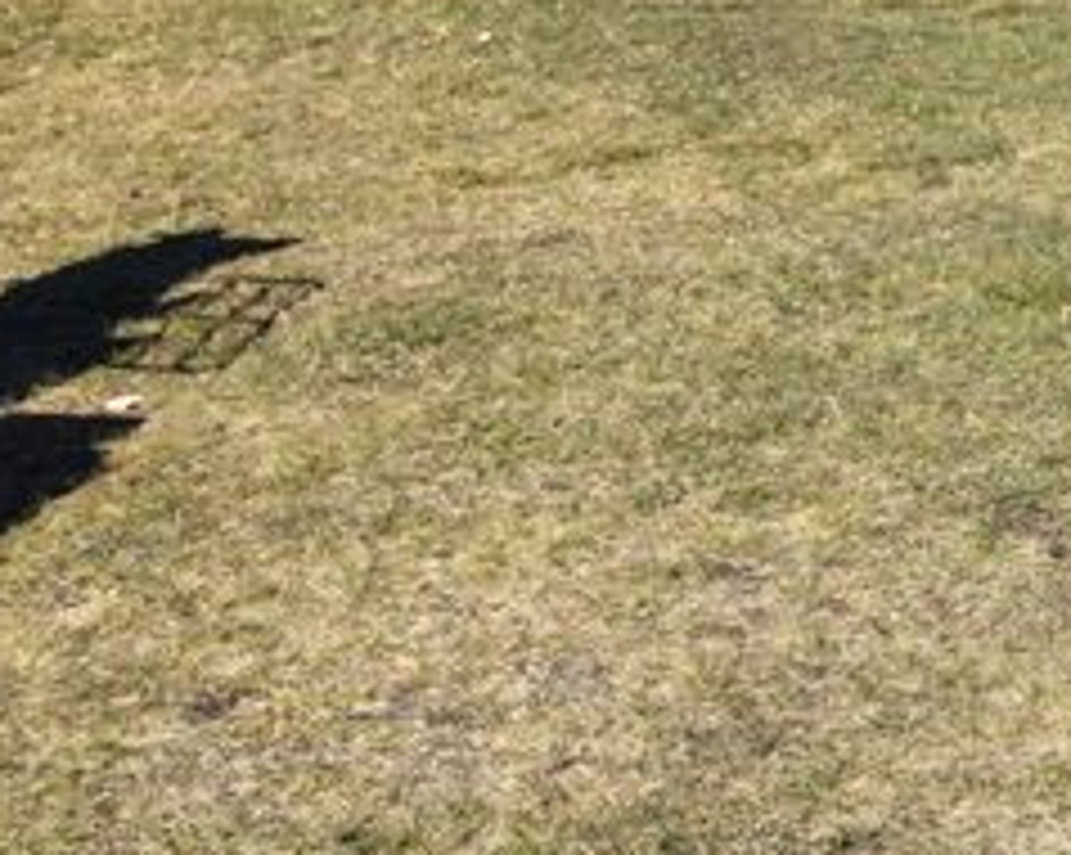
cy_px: -230
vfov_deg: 13.6
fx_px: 3452
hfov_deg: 16.2
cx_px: 1566
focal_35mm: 109
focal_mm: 24
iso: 200
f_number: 10
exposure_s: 1/400
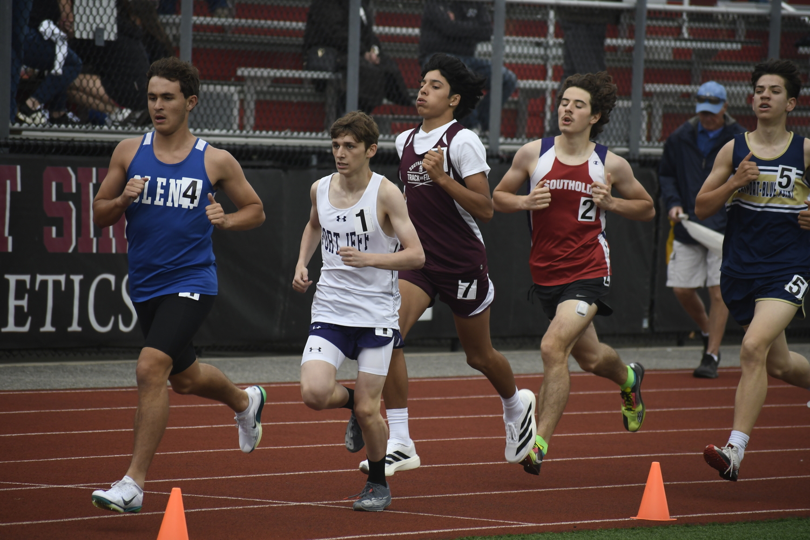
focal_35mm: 315
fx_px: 7087
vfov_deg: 4.4
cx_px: 405
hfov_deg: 6.5
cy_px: 270
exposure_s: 1/800
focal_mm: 210
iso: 640
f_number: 5.6
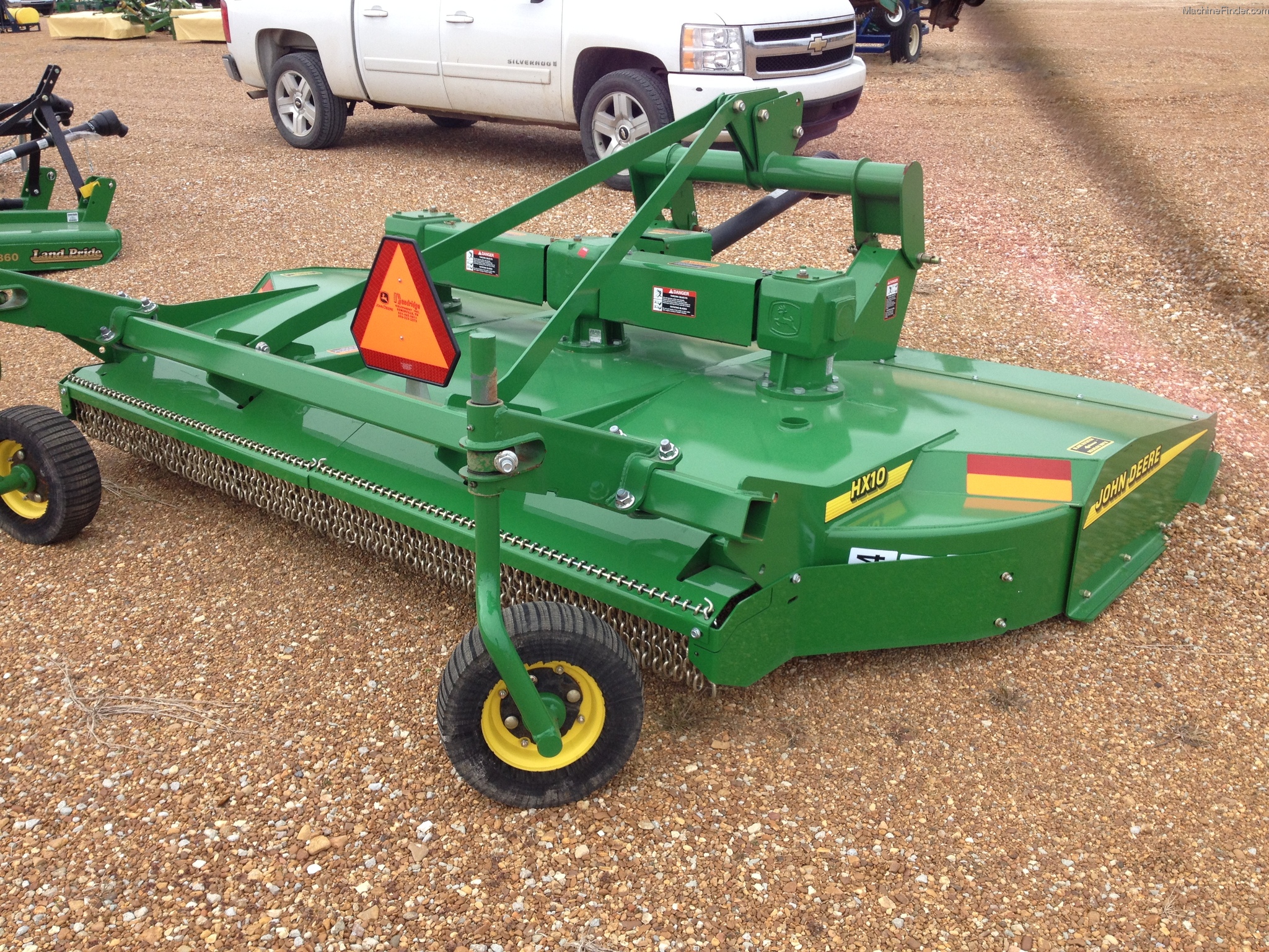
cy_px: 476
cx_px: 634
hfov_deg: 52.6
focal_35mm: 35
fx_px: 1283
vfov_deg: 40.7
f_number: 2.4
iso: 50
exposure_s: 1/493
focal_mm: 4.28
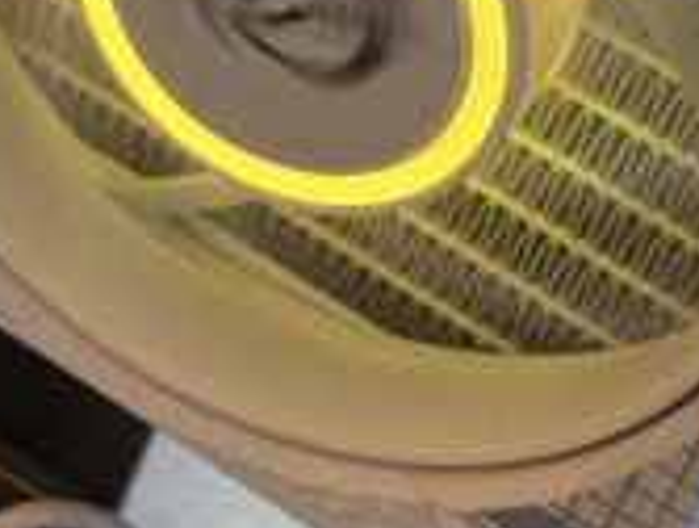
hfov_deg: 10.2
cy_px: -283
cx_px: -59
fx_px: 3885
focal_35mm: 192
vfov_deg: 7.6
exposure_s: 1/60
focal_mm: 6.76
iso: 100
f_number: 1.78
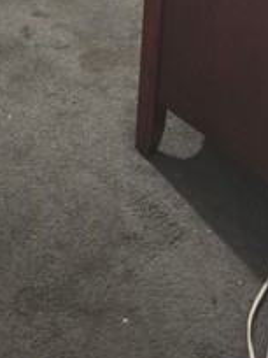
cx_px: -5
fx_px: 743
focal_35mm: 72
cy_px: -93
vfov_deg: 24.1
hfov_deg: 19.8
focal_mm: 6.3
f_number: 1.7
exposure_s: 1/30
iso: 1600
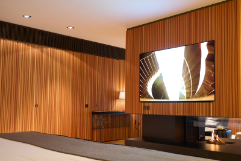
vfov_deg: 36.8
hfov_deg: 51.6
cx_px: 169
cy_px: 92
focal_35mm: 36
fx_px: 241
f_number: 2.8
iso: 2000
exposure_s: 1/50
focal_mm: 24
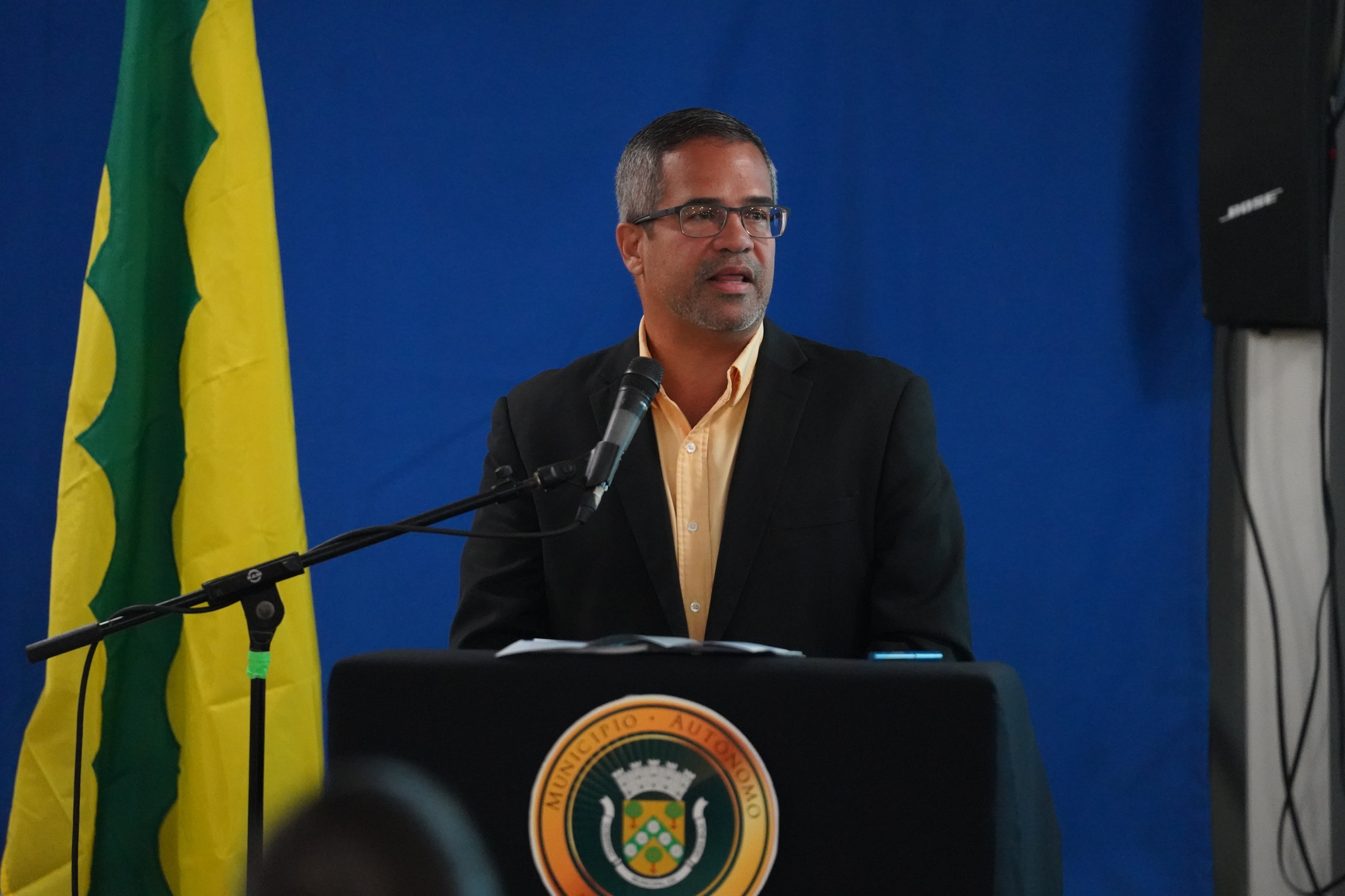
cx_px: 672
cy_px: 448
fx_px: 7472
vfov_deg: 6.9
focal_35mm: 200
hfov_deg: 10.3
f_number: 2.8
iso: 12800
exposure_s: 1/250
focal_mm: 200
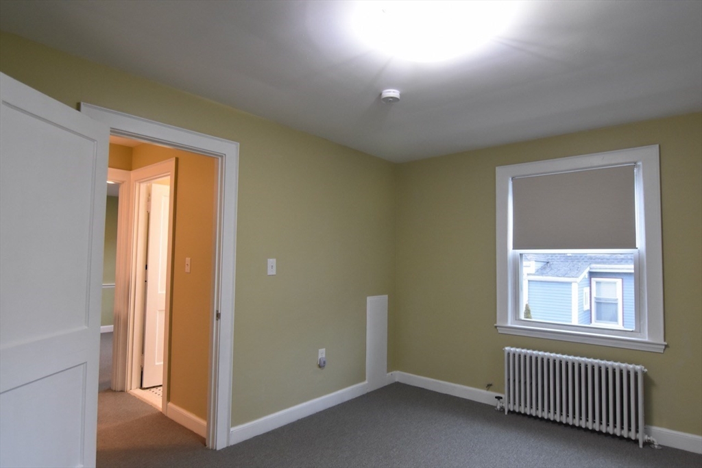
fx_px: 410
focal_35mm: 21
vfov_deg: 59.5
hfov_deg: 81.2
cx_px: 351
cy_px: 234
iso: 900
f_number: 4
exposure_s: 1/60
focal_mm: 14
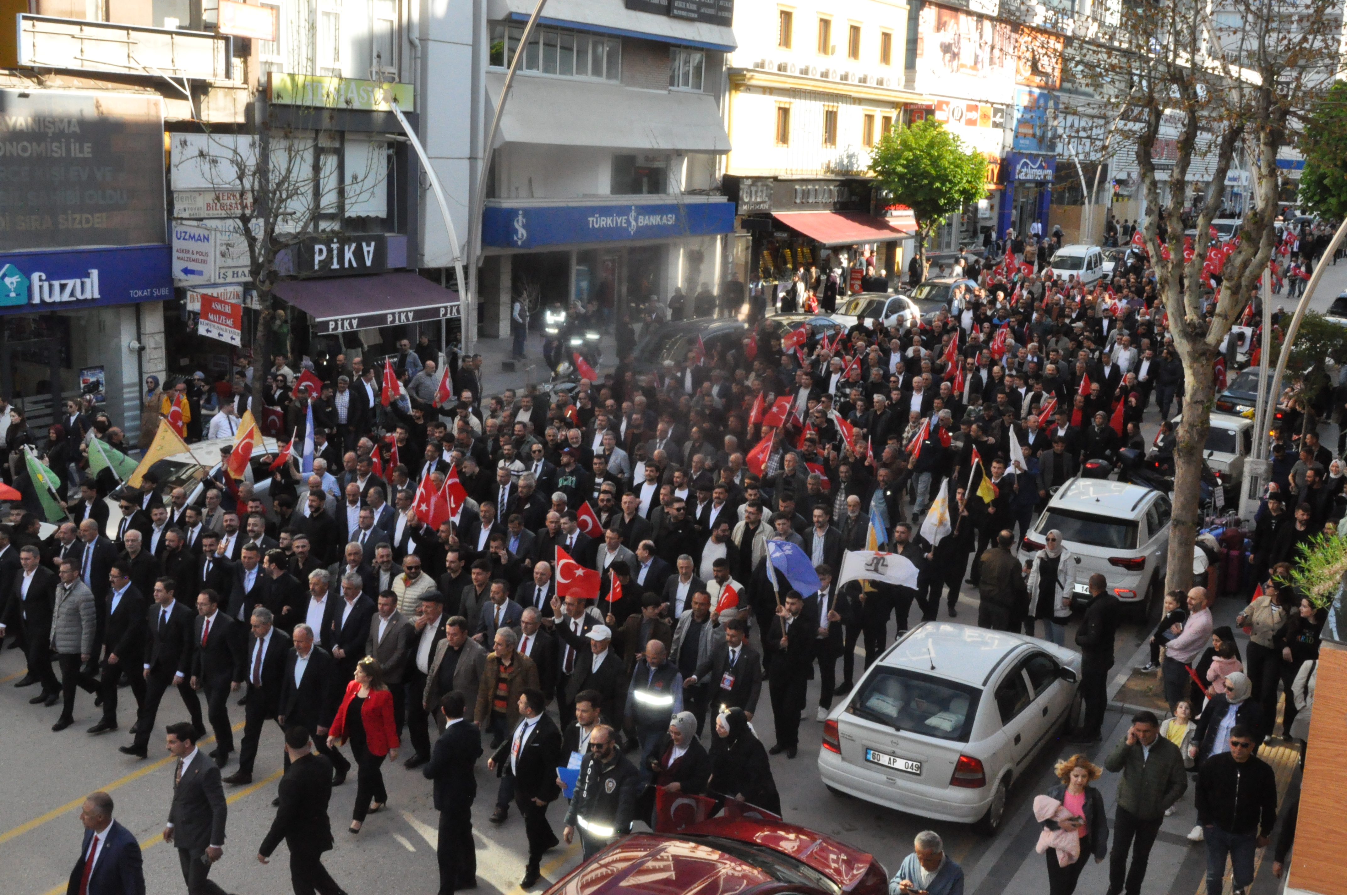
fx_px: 1345
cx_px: 674
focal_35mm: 36
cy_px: 448
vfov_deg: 36.8
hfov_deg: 53.2
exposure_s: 1/200
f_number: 25
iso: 3200
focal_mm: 24
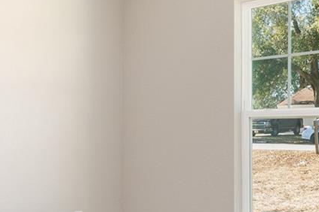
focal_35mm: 53
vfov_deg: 25.5
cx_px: 119
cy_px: 129
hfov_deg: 37.3
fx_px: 470
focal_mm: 14
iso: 400
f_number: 7.1
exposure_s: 1/5
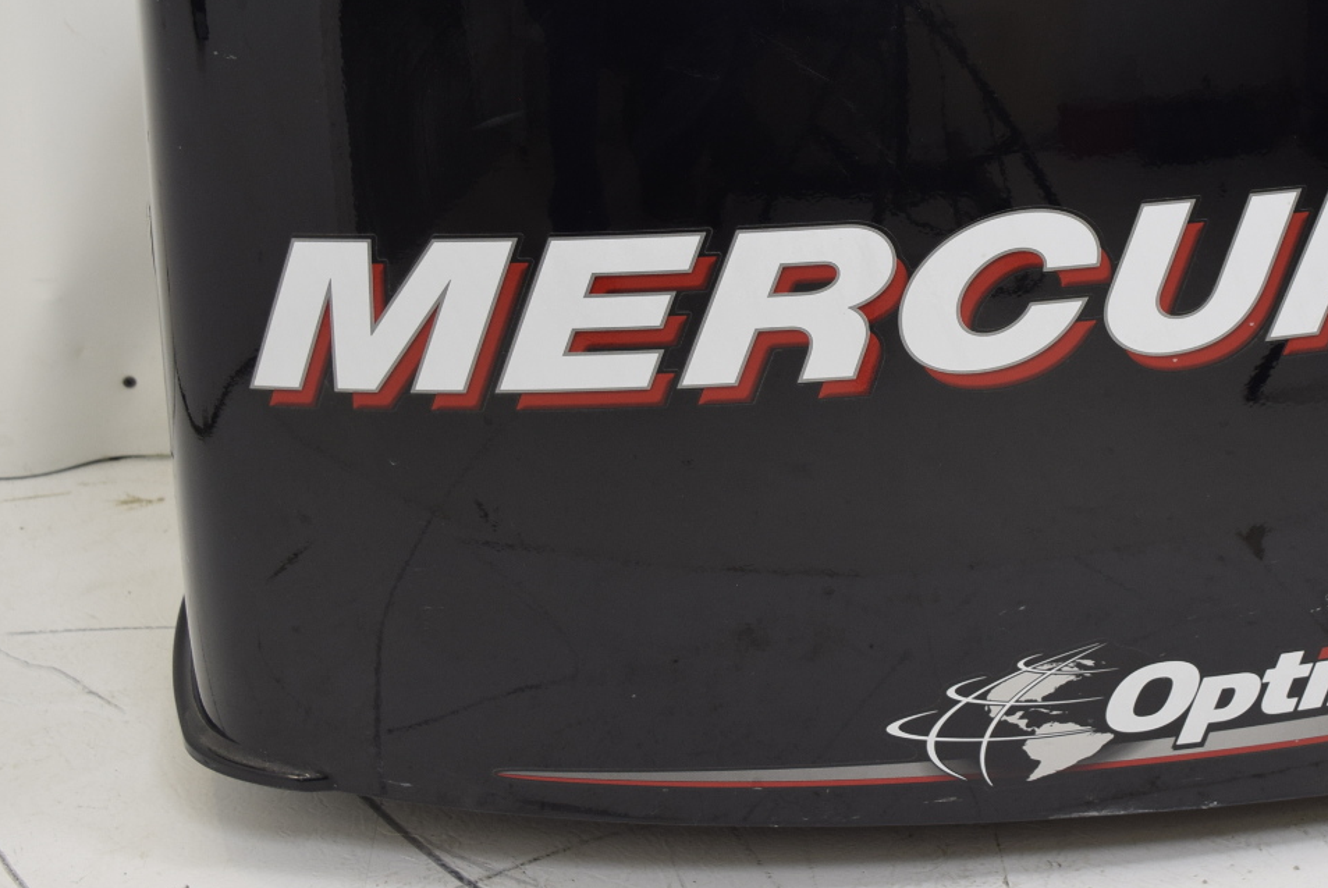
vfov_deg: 23.4
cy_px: 279
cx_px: 967
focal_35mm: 58
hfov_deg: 34.0
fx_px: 2135
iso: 400
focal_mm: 23
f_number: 6.3
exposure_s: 1/125
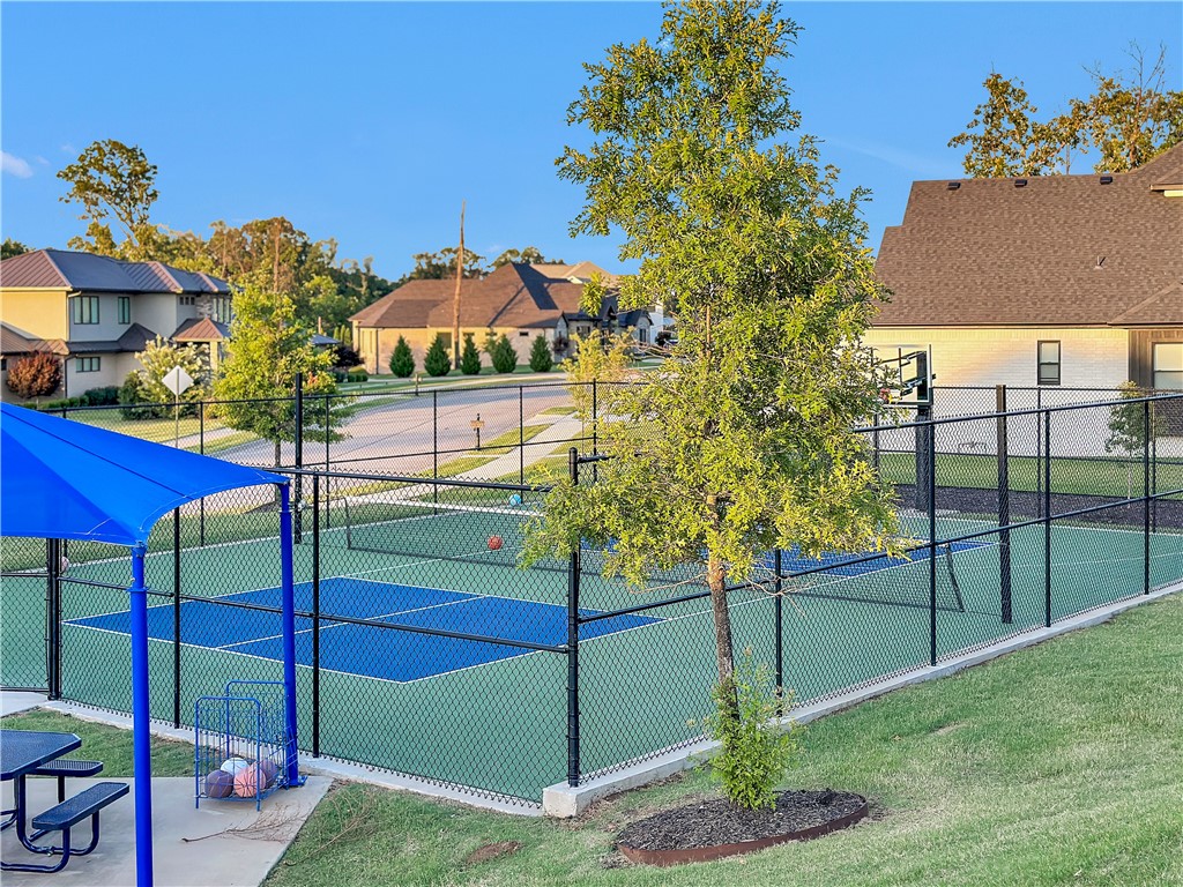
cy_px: 444
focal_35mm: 48
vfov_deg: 30.3
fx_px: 1640
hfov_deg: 39.7
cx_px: 592
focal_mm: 6.86
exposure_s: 1/740
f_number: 1.78
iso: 80
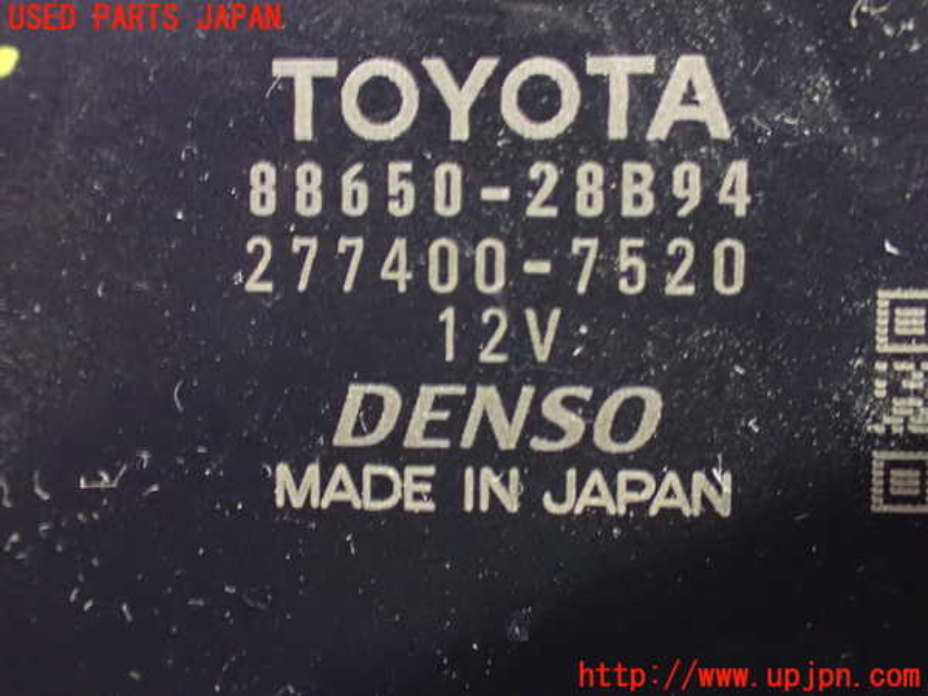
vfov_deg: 35.1
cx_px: 464
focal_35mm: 41
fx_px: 1099
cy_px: 348
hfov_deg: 45.8
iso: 1600
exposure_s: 1/13
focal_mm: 7.31
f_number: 2.8
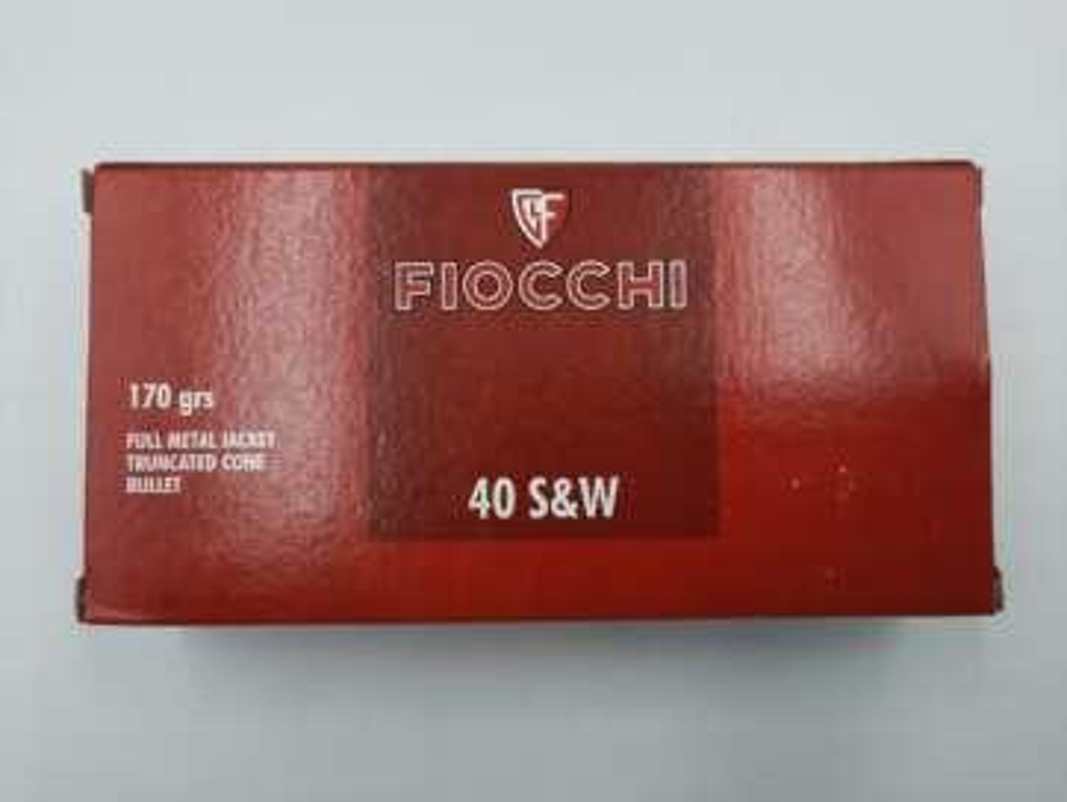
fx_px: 771
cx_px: 534
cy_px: 401
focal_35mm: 25
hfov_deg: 69.4
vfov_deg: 54.9
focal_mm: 4.6
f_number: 2
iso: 40
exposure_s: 1/128
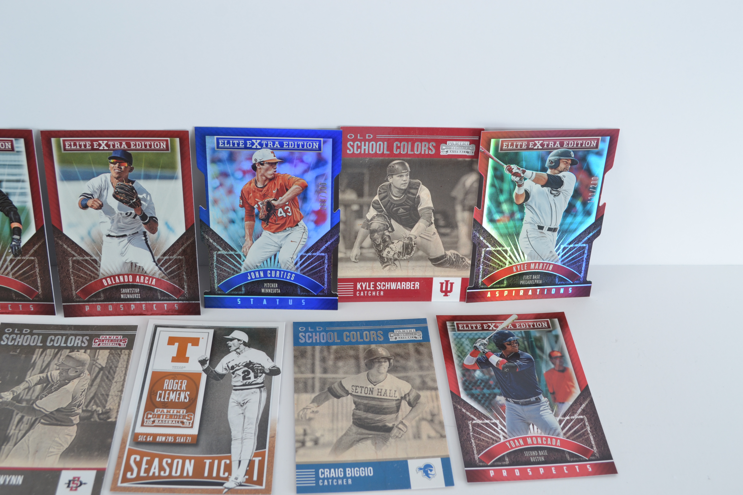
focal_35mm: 39
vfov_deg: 34.2
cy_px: 248
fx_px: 805
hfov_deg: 49.6
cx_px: 372
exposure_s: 1/160
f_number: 7.1
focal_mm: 26
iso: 200
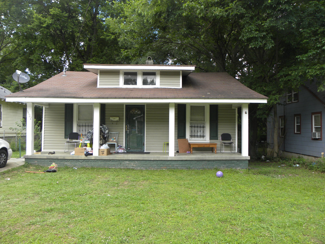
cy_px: 122
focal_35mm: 29
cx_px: 162
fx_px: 272
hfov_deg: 61.7
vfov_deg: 48.2
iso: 65
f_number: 2.8
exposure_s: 1/92.1
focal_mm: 5.2
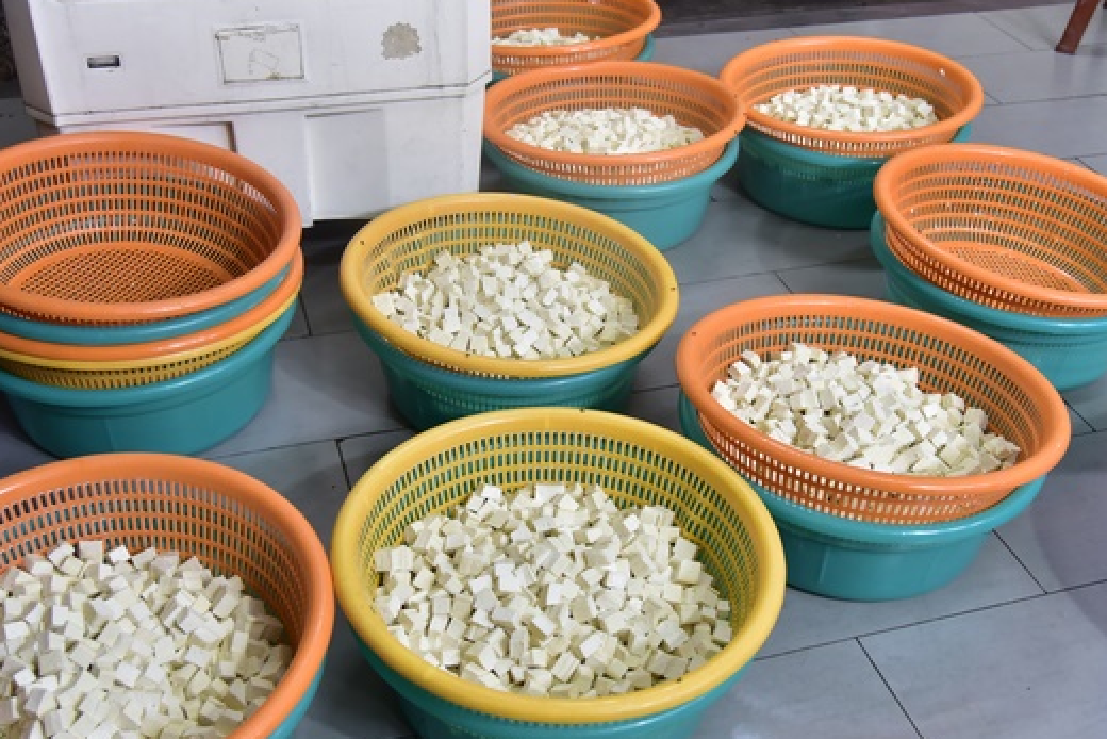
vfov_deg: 33.4
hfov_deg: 48.4
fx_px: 1230
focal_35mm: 40
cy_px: 379
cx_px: 547
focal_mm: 32
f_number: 4
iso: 1250
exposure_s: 1/50
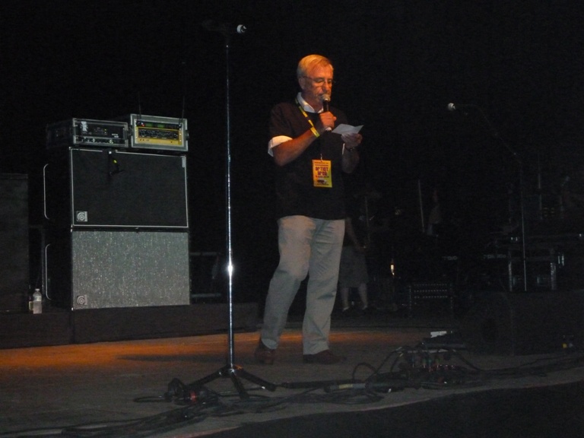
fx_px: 1215
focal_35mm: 72
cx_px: 292
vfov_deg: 20.4
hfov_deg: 27.0
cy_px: 219
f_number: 4.1
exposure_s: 1/160
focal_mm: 11.9
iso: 1000
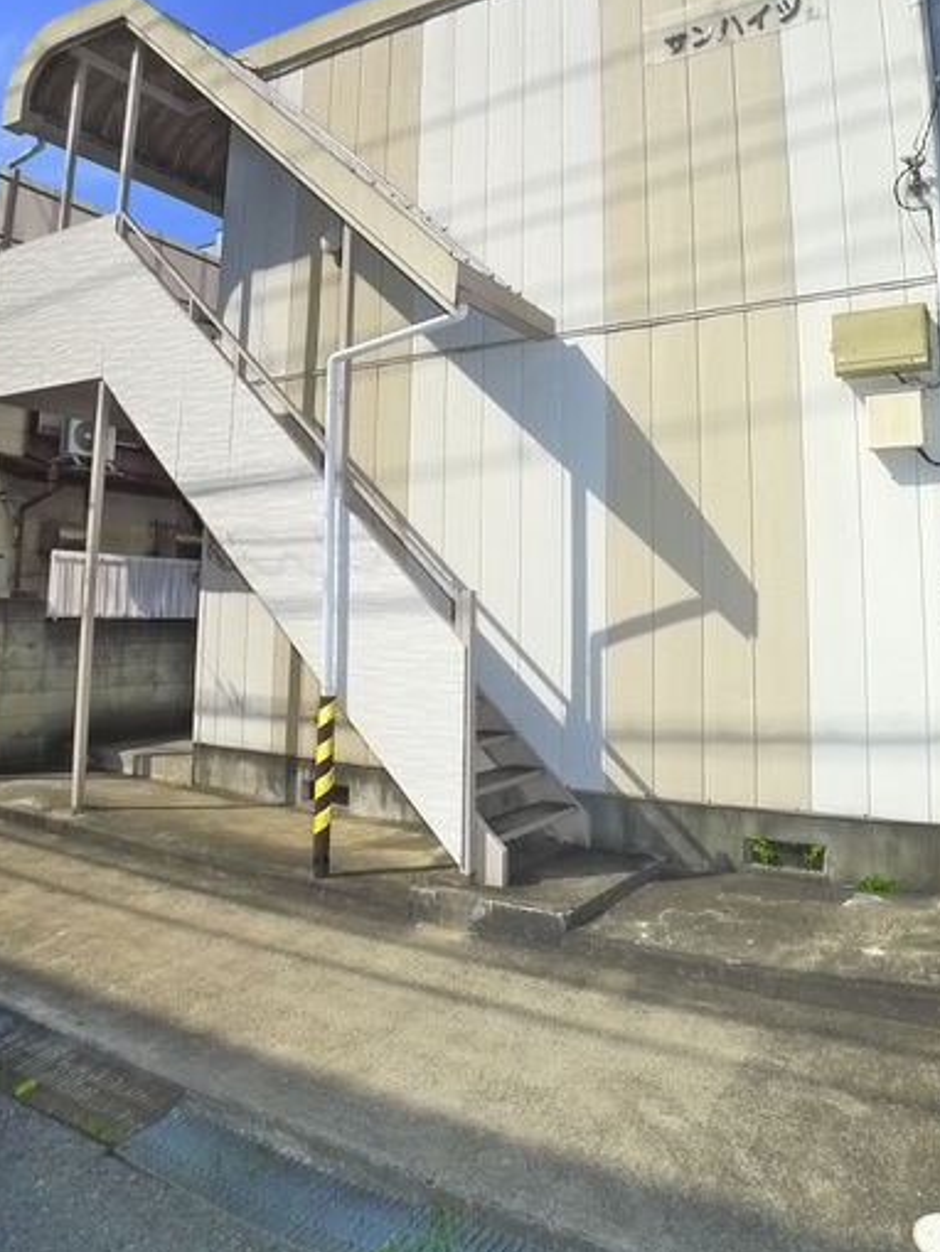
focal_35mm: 33
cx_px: 540
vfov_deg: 54.8
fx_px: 1194
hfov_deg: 42.8
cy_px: 475
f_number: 4.5
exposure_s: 1/800
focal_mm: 5.1
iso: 400
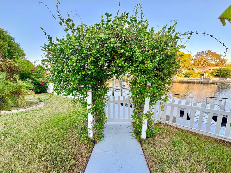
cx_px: 116
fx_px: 93
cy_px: 86
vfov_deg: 85.7
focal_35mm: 14
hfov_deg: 102.1
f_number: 2.2
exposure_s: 1/99
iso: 64
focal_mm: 2.22
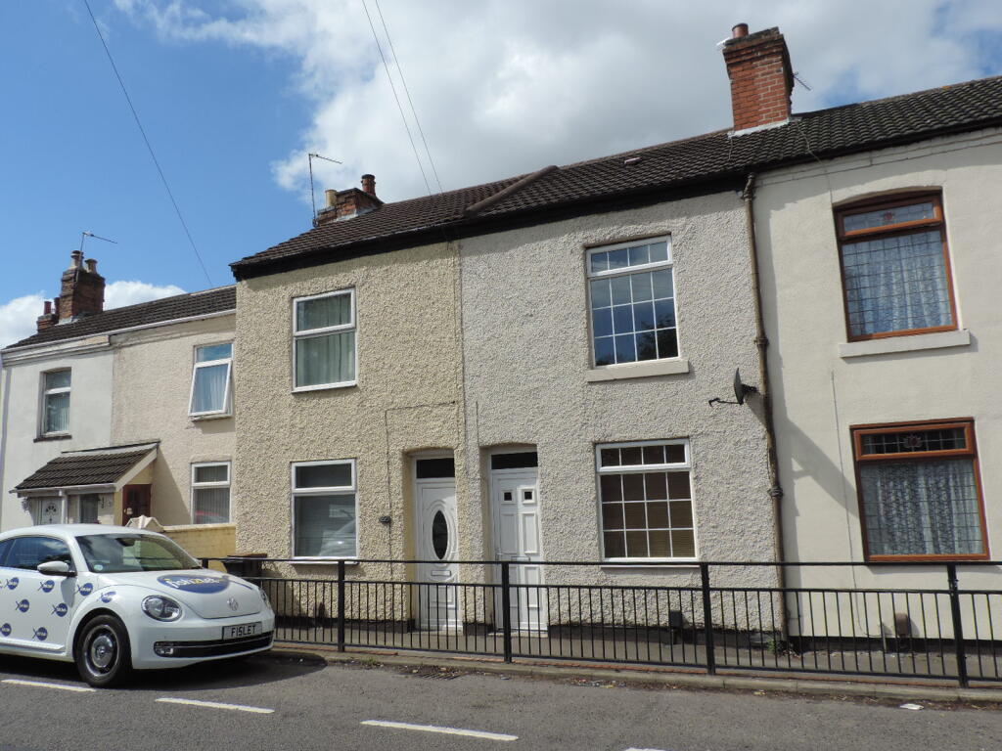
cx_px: 501
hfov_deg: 63.4
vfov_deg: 49.7
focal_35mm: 28
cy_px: 376
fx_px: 810
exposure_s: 1/1250
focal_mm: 4.9
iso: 80
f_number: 3.4
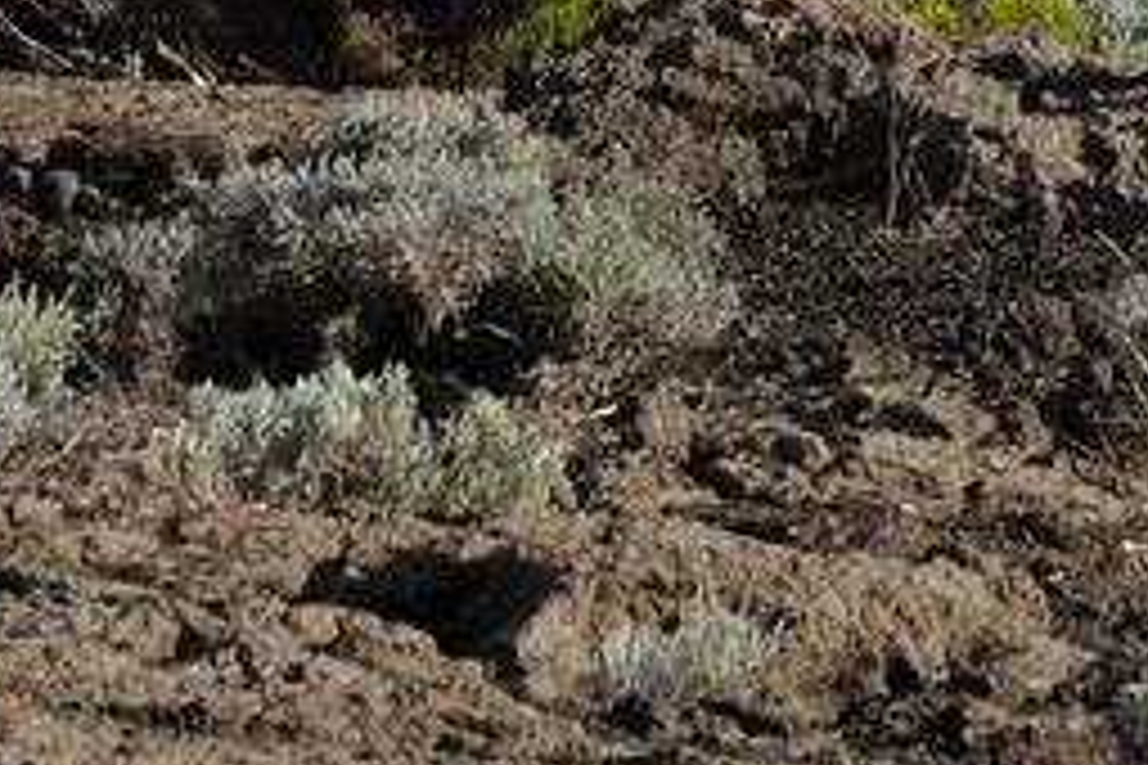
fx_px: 32046
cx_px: 1733
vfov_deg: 1.4
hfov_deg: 2.0
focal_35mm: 1005
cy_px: -1305
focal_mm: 160
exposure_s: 1/160
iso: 400
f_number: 18
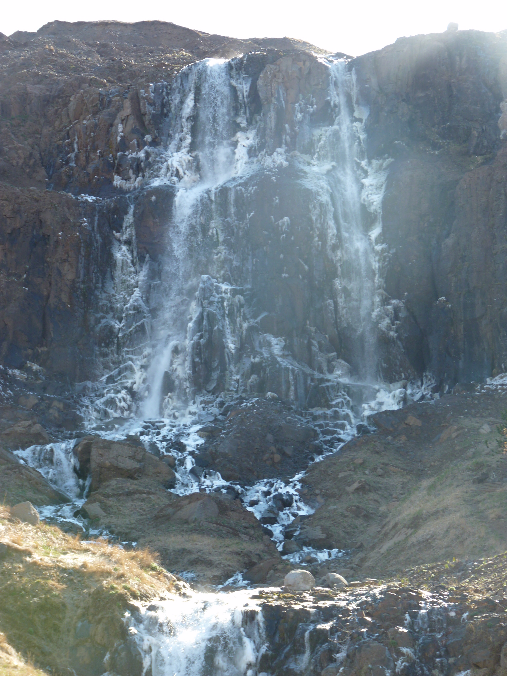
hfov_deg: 13.1
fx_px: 2207
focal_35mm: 113
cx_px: 254
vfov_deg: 17.4
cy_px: 338
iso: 80
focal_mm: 20.1
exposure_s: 1/200
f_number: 4
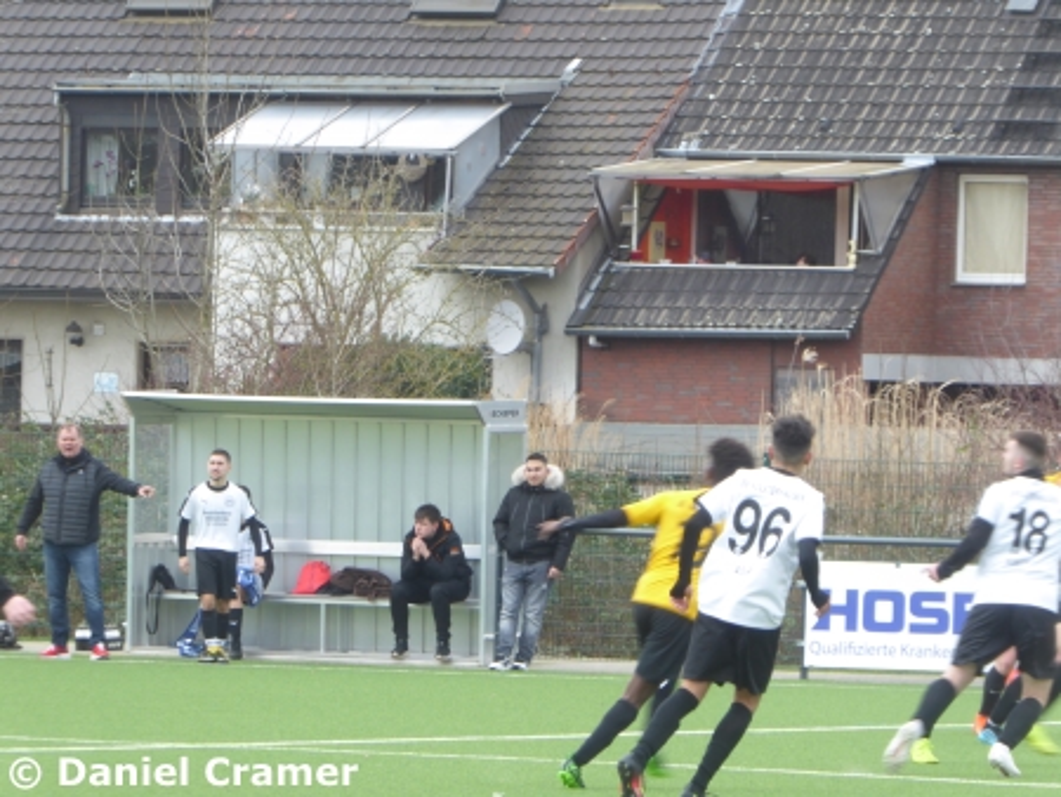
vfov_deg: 4.3
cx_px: 530
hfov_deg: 5.7
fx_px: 10641
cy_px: 398
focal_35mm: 347
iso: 100
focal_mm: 62.1
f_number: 6
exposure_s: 1/80
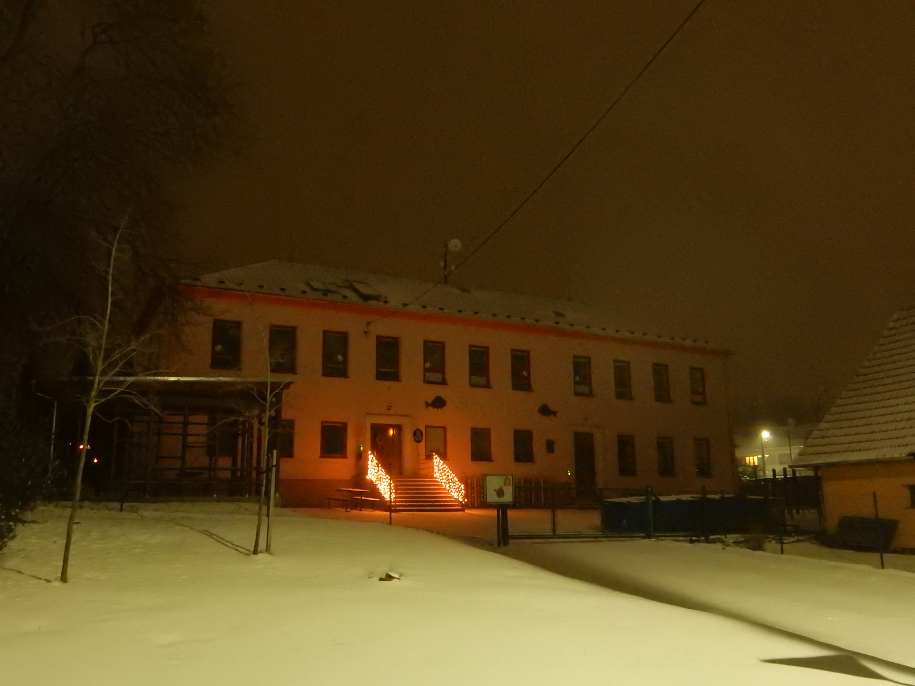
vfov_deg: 46.8
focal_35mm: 30
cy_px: 343
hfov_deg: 60.0
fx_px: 793
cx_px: 458
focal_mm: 5.4
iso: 1600
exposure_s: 1
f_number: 4
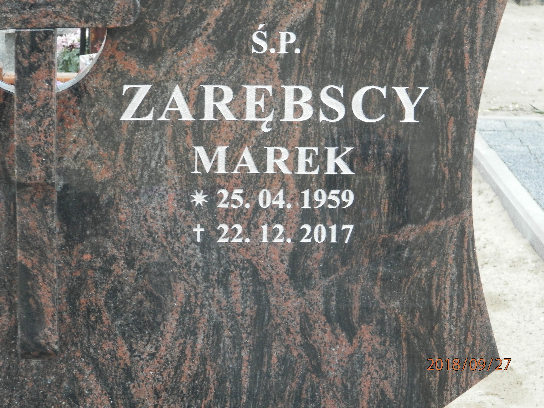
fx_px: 2074
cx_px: 272
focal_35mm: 132
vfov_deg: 11.2
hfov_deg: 14.9
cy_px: 204
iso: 320
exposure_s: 1/20
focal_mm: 23.6
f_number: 4.7
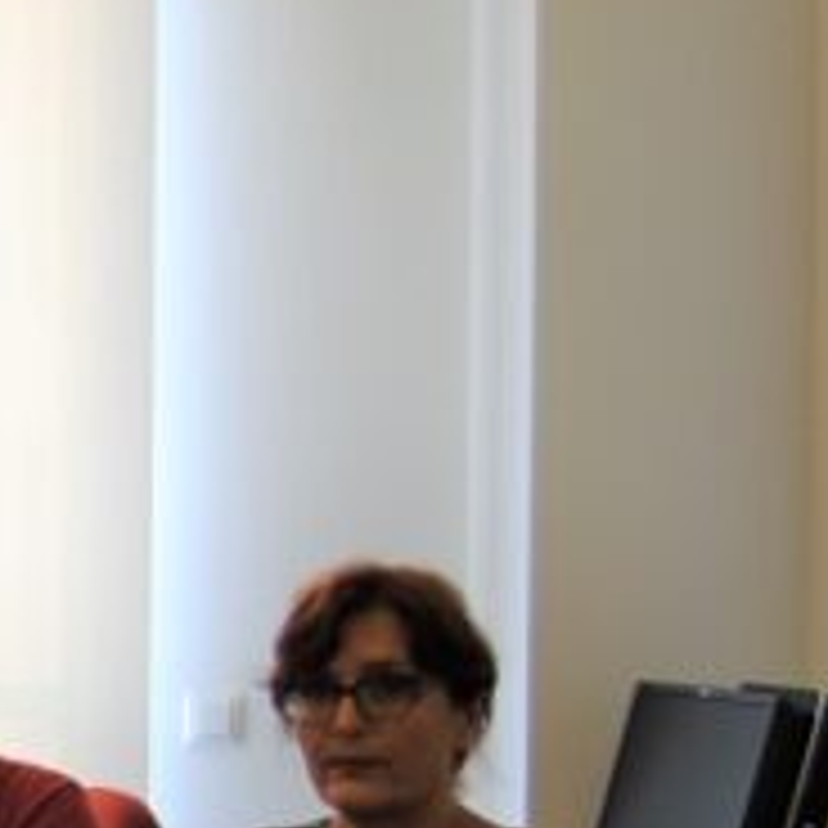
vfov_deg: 14.2
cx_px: -868
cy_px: 594
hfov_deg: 12.4
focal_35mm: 123
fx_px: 3323
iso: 200
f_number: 4
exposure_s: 1/60
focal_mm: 23
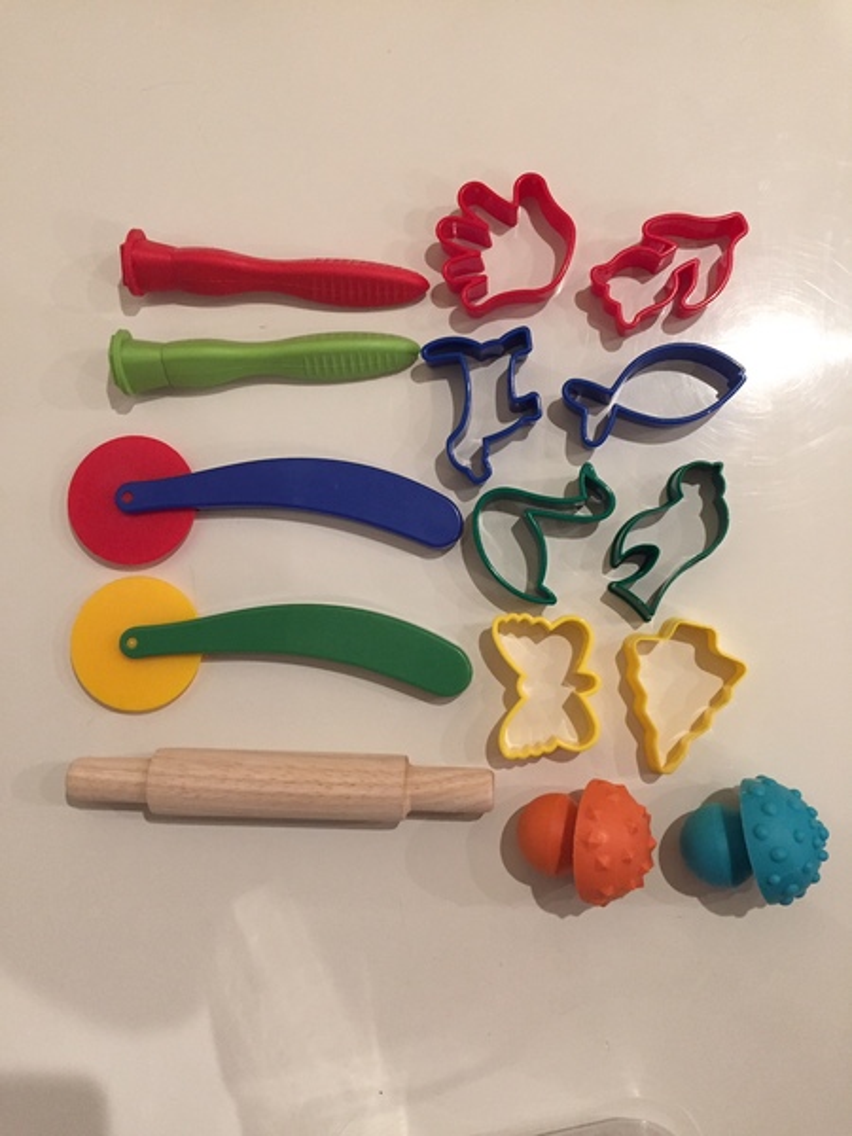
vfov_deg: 61.7
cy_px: 568
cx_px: 426
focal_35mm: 29
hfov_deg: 48.2
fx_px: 952
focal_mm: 4.15
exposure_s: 1/33
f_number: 2.2
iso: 250
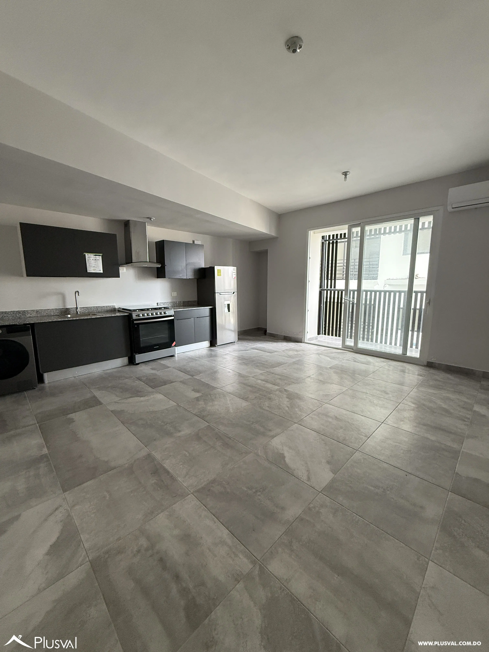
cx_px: 244
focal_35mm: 14
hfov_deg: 85.7
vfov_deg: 102.1
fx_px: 264
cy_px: 326
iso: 250
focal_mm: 2.22
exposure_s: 1/99
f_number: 2.2
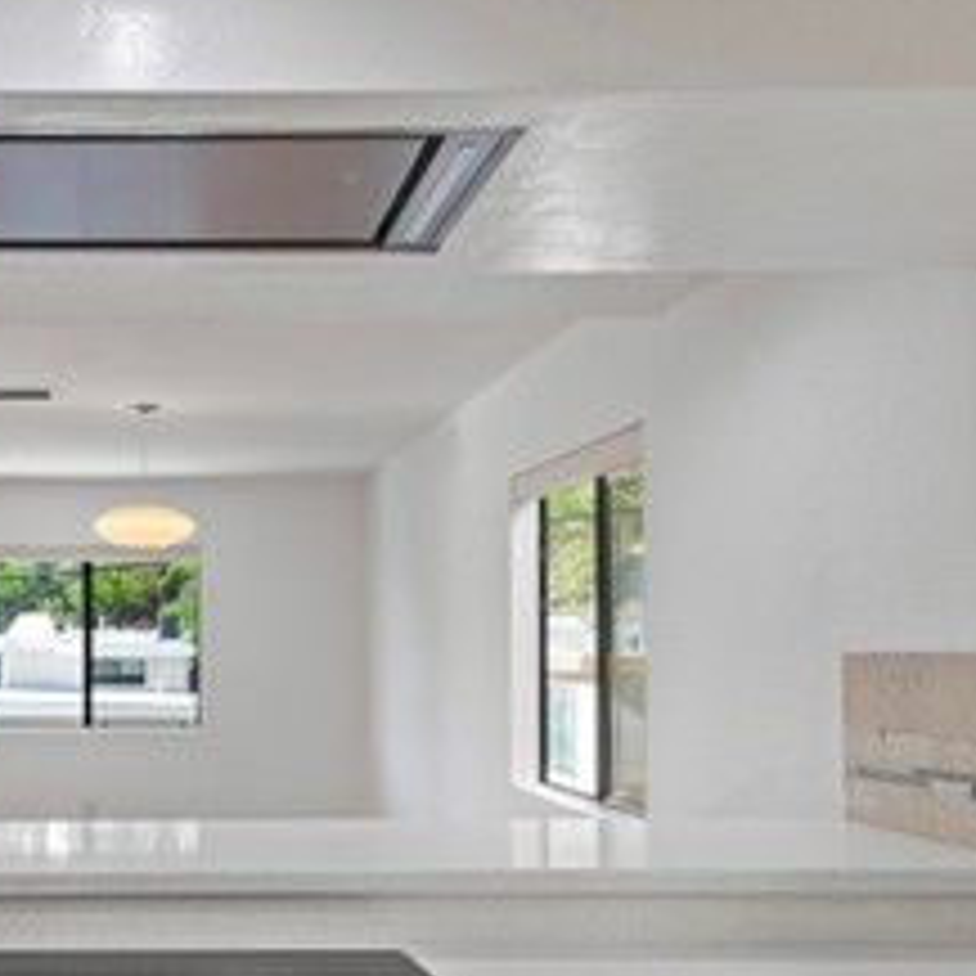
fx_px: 1116
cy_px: 639
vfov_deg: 46.6
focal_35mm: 35
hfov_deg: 44.1
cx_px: 148
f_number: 9.5
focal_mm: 14
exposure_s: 1/6
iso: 200
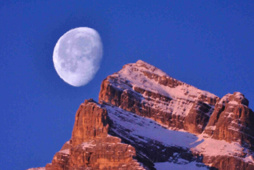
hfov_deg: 2.2
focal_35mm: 925
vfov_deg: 1.5
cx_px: 116
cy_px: 114
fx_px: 6532
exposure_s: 1/1250
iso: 800
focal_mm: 400
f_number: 5.6
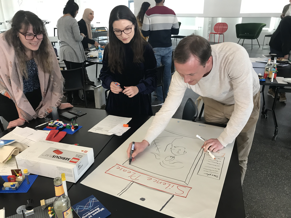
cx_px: 146
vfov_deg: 49.7
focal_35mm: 28
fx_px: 235
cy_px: 109
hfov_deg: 63.4
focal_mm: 3.99
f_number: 1.8
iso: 40
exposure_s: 1/17
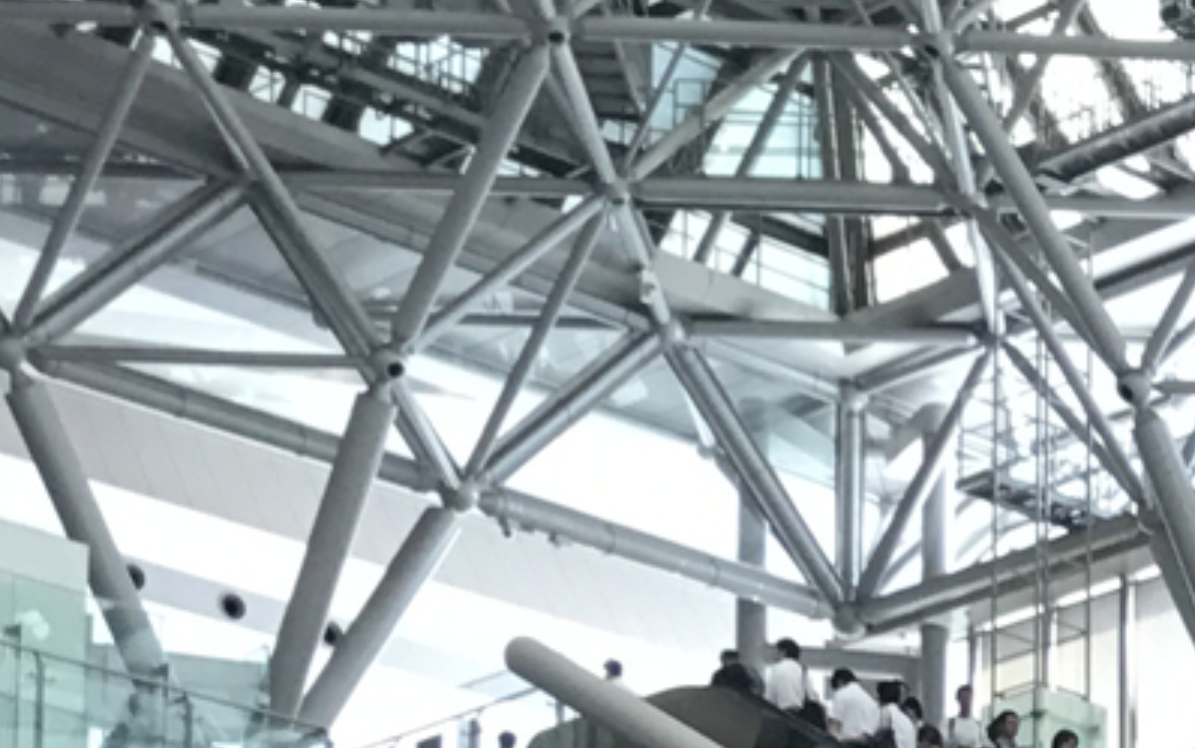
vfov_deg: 8.1
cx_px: 1964
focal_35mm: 149
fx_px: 4854
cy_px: 1790
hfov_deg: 13.0
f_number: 1.8
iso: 32
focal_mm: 3.99
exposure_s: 1/100
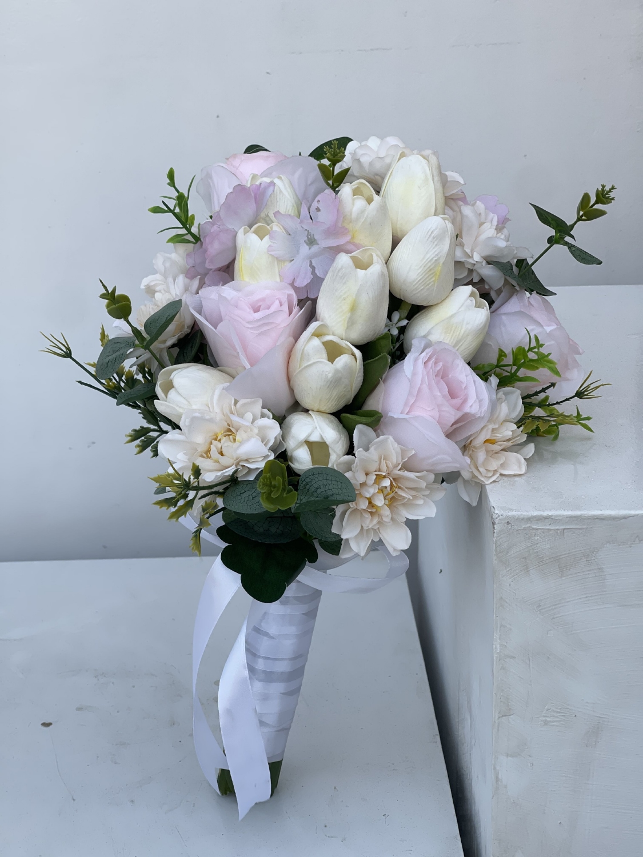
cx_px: 322
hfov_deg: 22.9
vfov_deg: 30.3
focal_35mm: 64
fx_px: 1585
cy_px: 428
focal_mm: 7.5
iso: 20
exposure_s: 1/128
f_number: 2.2
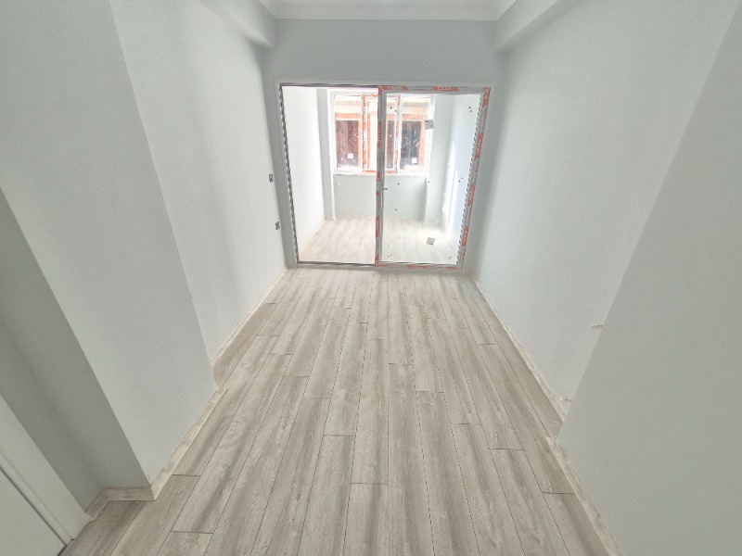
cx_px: 371
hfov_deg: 106.2
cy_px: 278
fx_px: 279
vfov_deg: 89.9
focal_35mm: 13
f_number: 2.2
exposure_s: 1/50
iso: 64
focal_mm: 1.74
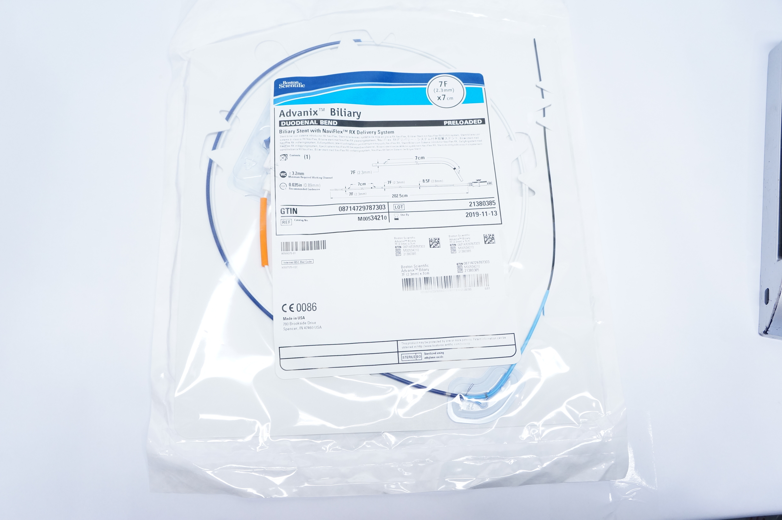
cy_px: 260
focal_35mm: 30
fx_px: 651
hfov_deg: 62.0
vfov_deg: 43.5
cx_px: 391
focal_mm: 20
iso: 800
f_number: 4.5
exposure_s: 1/100
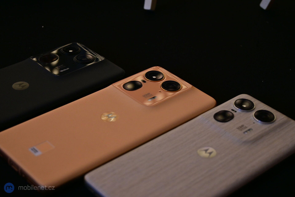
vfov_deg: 18.9
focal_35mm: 72
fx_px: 590
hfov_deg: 28.1
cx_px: 148
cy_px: 98
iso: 400
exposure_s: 1/80
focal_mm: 48
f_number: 6
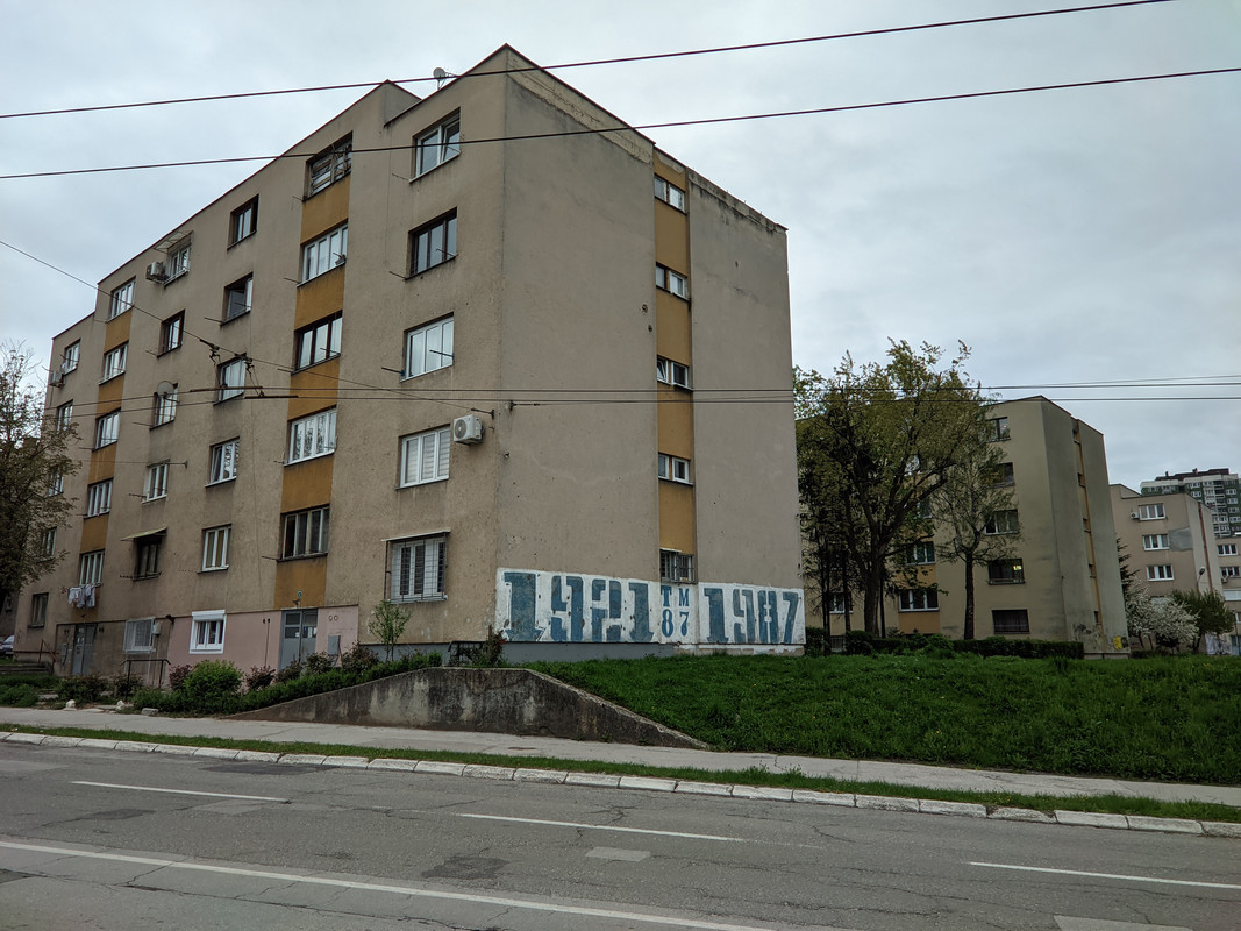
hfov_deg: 69.4
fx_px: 896
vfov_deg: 54.9
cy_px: 466
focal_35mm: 25
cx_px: 620
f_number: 1.9
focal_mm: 6.04
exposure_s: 1/100
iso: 126
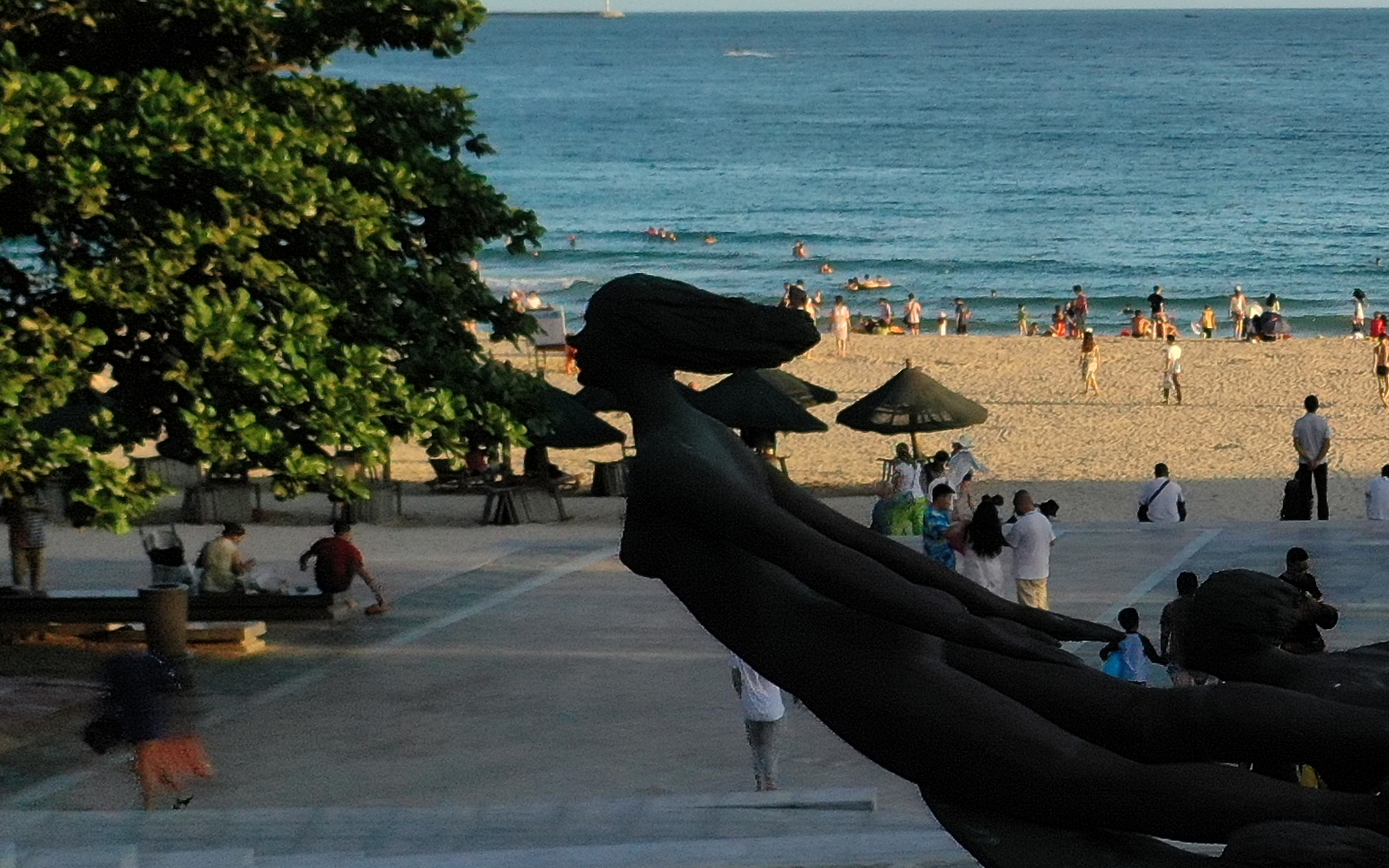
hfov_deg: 18.6
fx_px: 3823
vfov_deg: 12.8
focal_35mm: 101
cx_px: 1991
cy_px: 886
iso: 100
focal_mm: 10.26
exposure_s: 1/80
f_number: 3.5
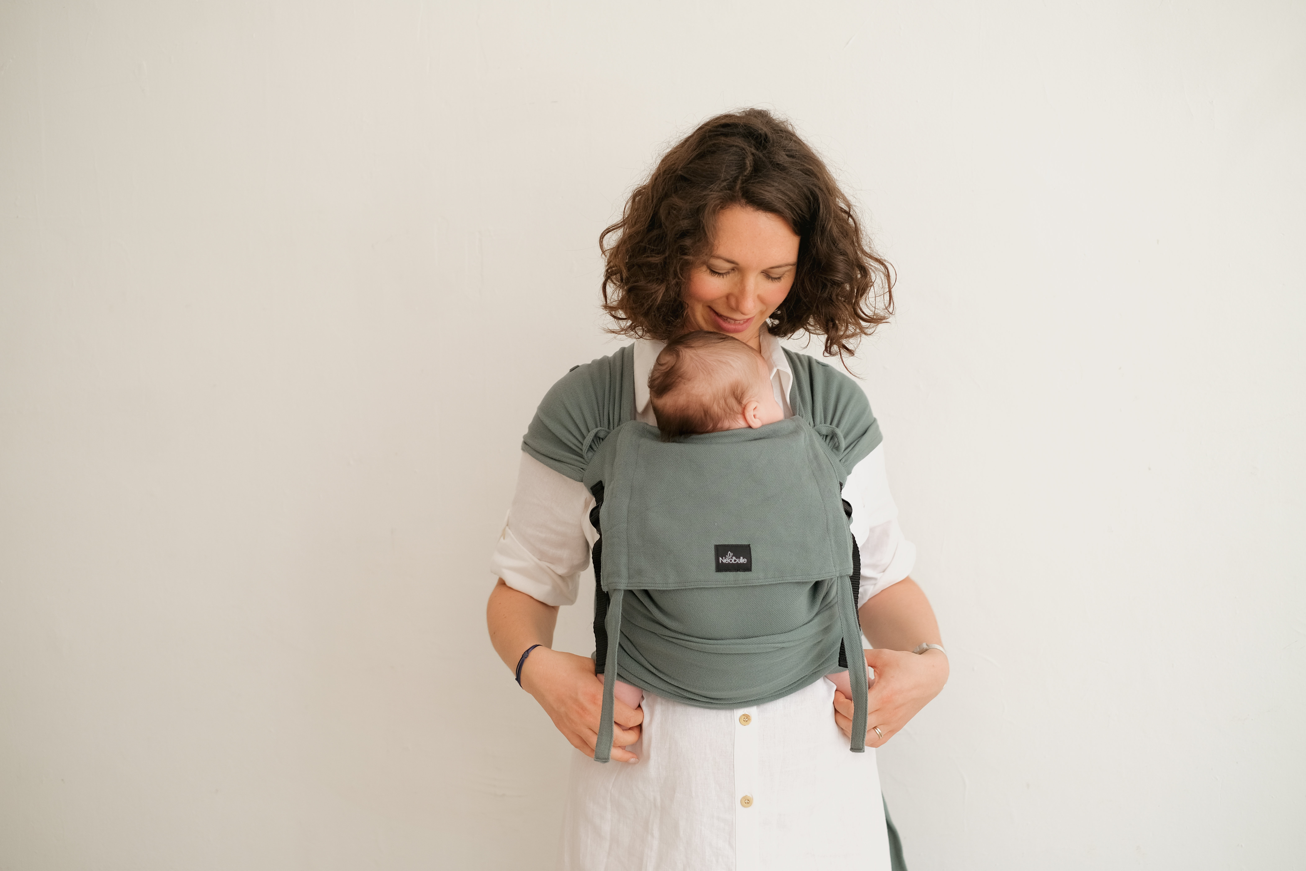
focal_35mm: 53
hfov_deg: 37.5
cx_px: 653
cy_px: 436
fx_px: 1923
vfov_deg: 25.5
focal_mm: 35
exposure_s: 1/400
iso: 200
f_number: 2
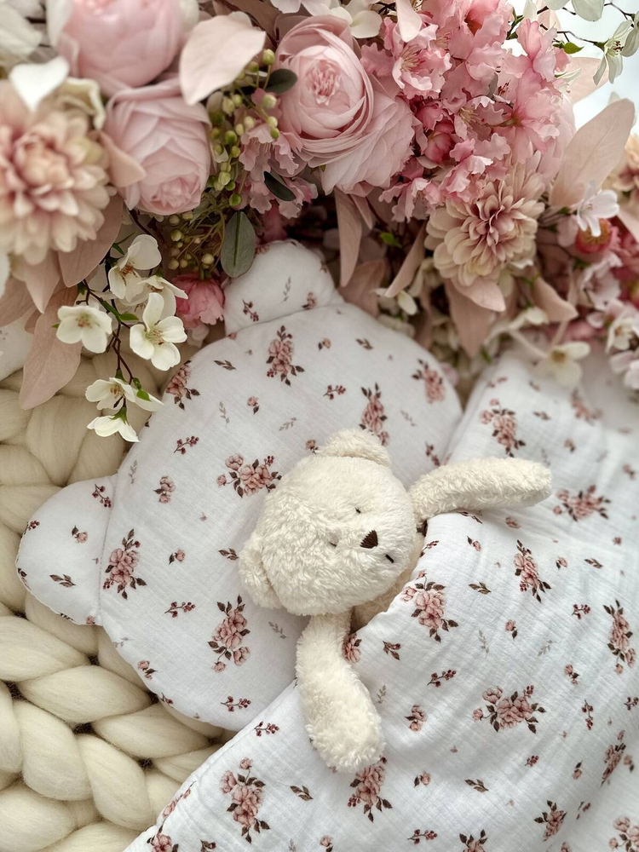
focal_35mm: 24
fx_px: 591
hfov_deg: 56.8
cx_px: 320
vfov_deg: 71.6
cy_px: 426
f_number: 1.78
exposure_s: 1/217
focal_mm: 6.86
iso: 64
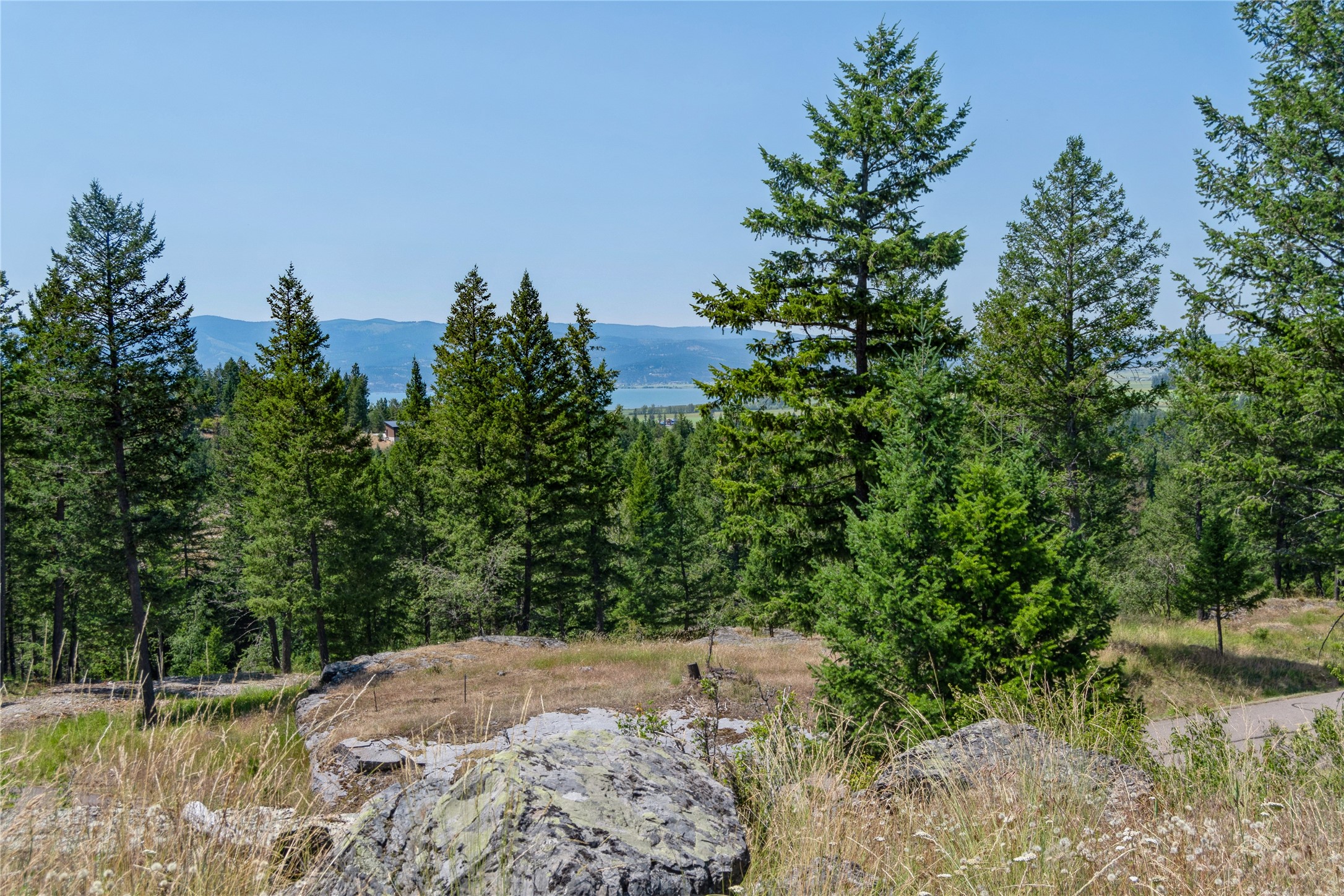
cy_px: 448
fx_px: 1456
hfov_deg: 49.6
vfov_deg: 34.2
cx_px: 672
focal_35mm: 39
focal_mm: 26
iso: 100
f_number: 6.3
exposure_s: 1/640
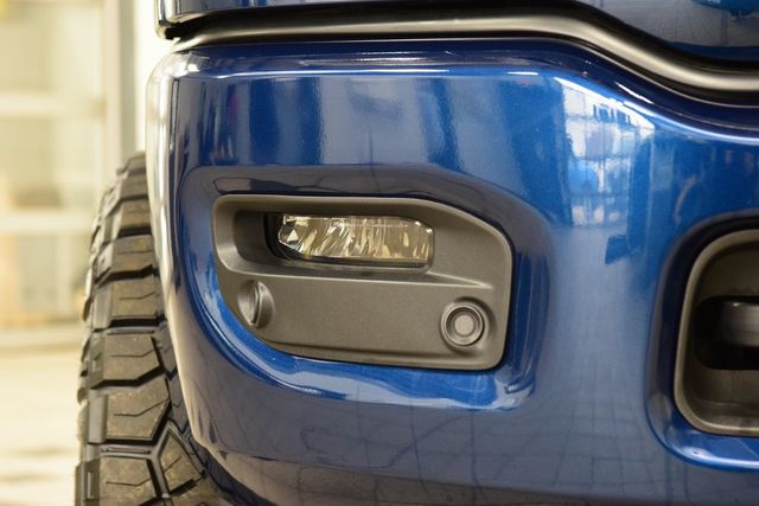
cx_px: 380
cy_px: 253
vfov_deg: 13.0
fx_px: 2214
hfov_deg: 19.5
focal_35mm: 105
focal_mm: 70
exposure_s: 1/30
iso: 1600
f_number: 5
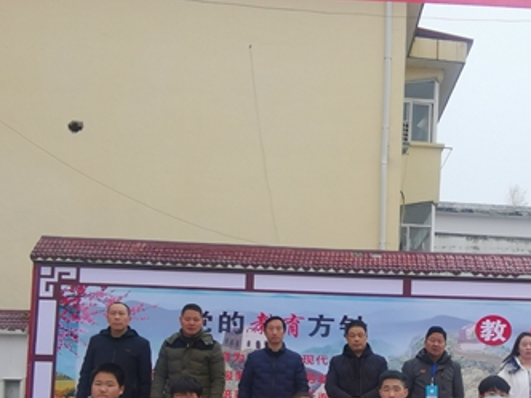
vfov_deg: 32.5
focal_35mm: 41
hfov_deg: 44.7
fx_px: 629
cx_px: 376
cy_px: 390
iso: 50
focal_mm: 2.26
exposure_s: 1/280
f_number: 2.2
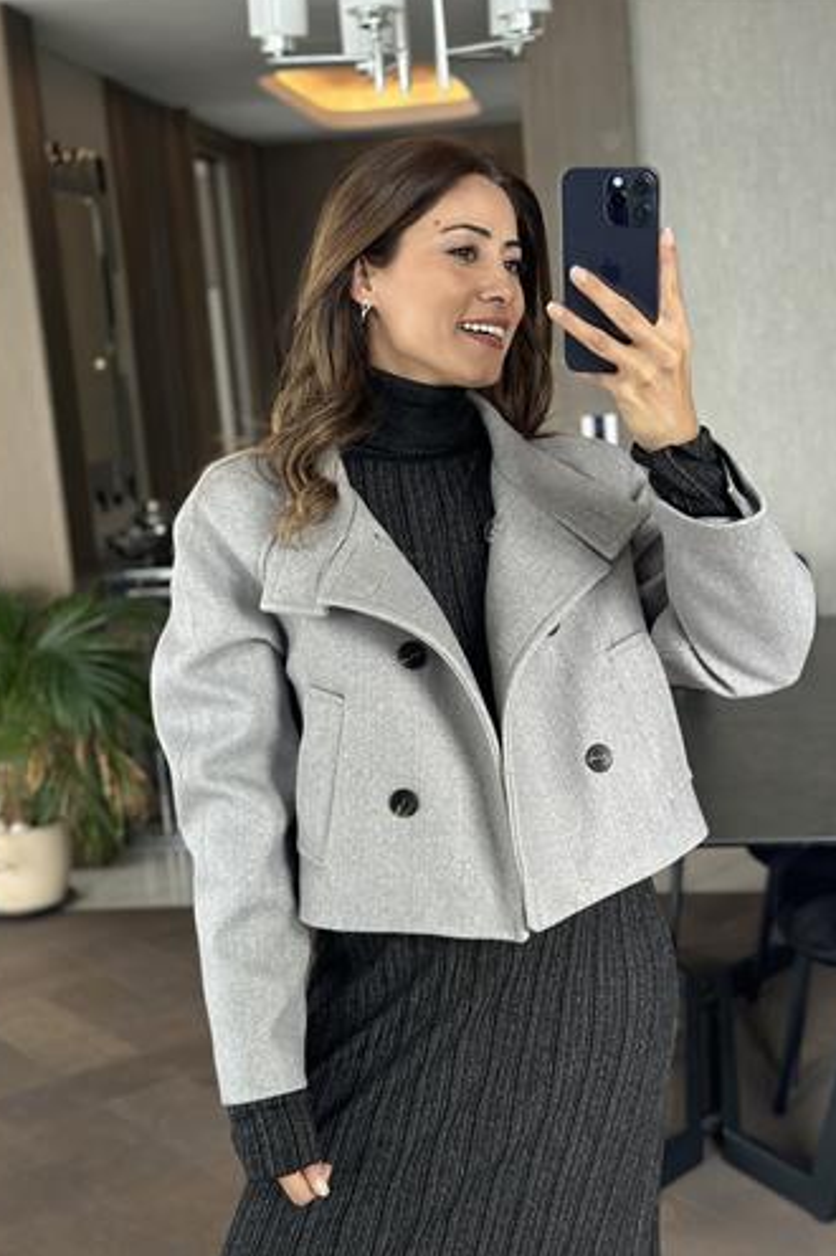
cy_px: 625
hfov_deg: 26.4
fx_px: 1779
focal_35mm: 51
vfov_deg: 38.9
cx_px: 448
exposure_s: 1/60
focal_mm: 6.86
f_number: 1.78
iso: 200
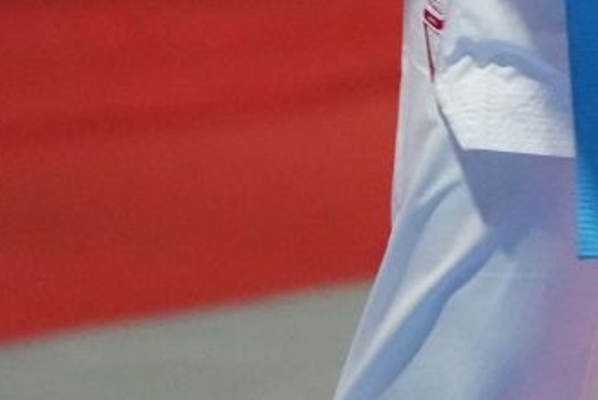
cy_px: -546
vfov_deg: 1.3
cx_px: 928
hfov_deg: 1.9
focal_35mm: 1098
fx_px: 18246
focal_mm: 200
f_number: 2.8
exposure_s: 1/800
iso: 10000
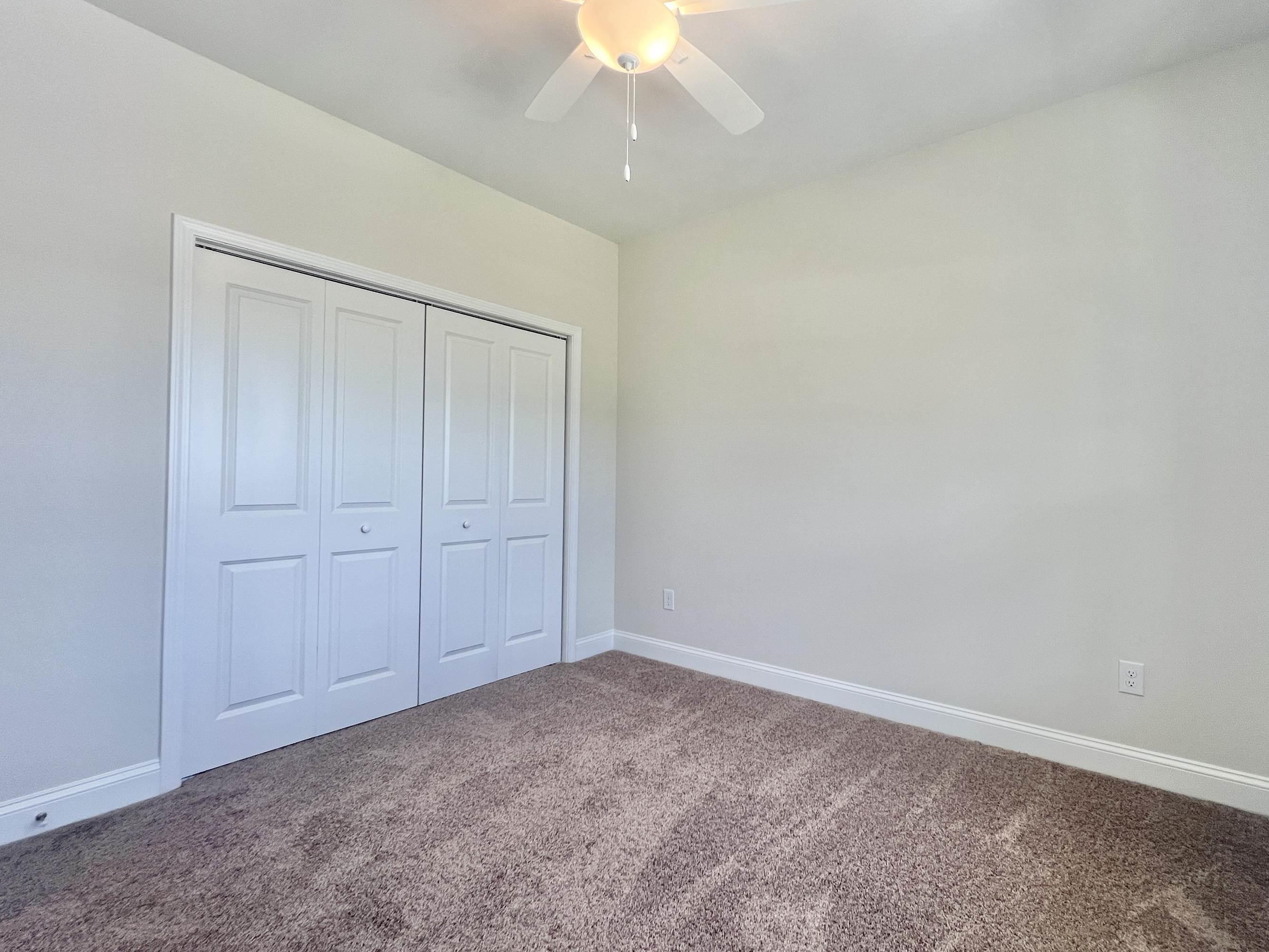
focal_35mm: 15
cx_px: 708
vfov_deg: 81.8
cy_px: 471
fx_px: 550
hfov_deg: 97.7
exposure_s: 1/120
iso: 50
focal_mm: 1.57
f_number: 1.8
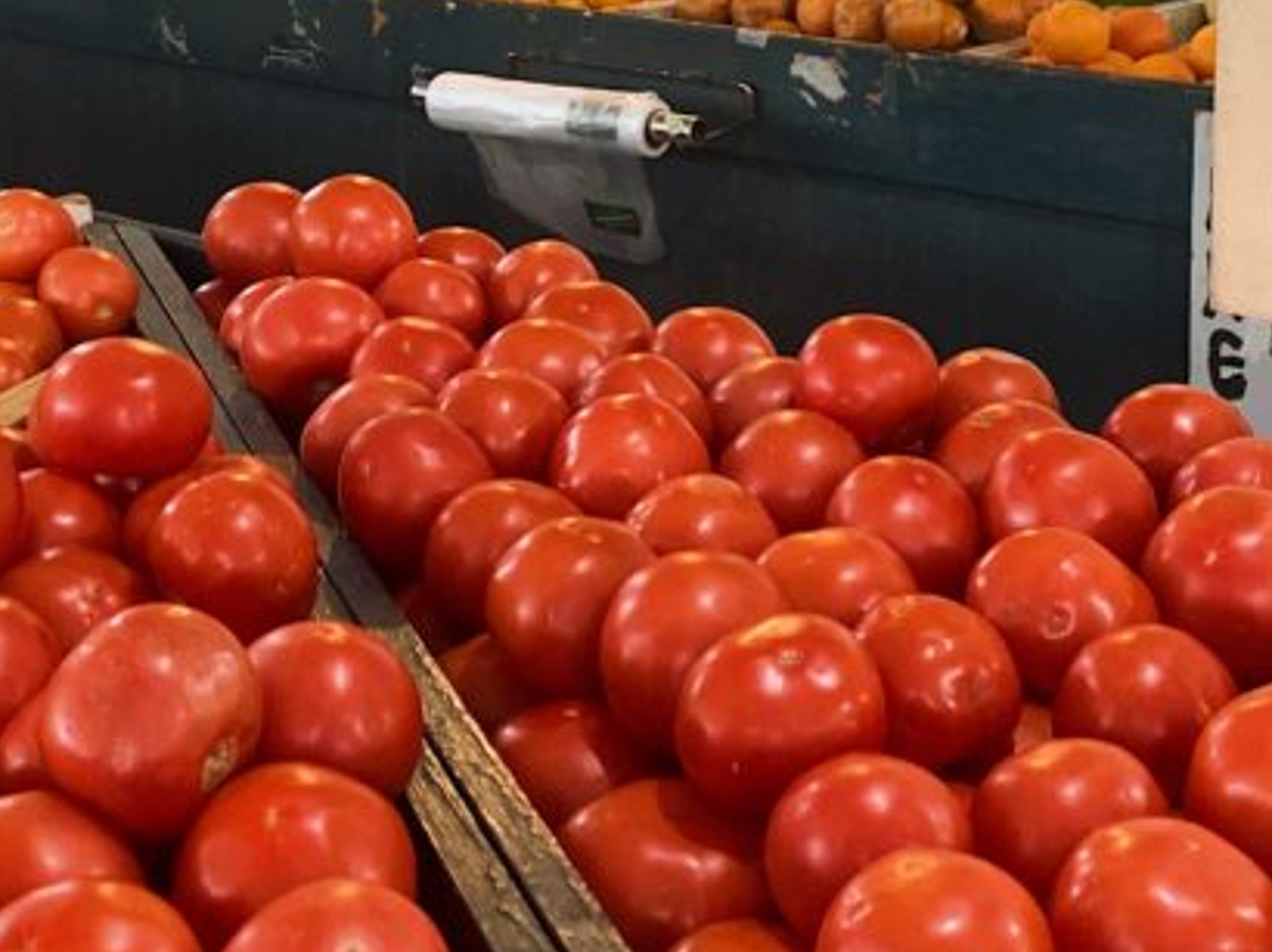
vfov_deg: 21.8
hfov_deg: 29.8
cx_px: 633
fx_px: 2387
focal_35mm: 65
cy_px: 19
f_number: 1.8
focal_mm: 4.25
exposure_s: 1/60
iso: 125
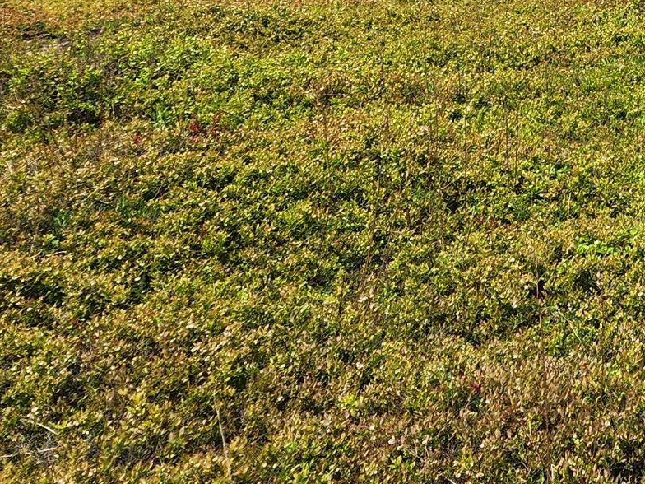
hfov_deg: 20.2
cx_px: 861
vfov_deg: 15.9
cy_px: -156
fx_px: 1640
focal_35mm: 88
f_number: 1.8
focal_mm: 6.4
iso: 12
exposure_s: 1/1910
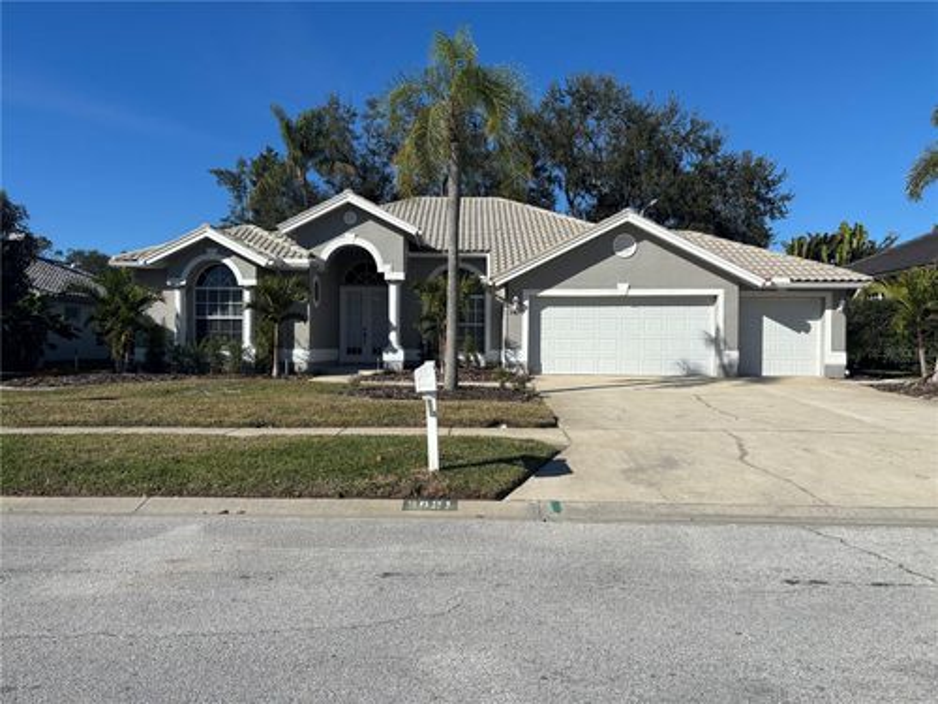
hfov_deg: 67.3
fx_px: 705
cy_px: 352
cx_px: 469
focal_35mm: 26
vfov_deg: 53.1
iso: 50
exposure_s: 1/5952
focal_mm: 5.96
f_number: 1.6
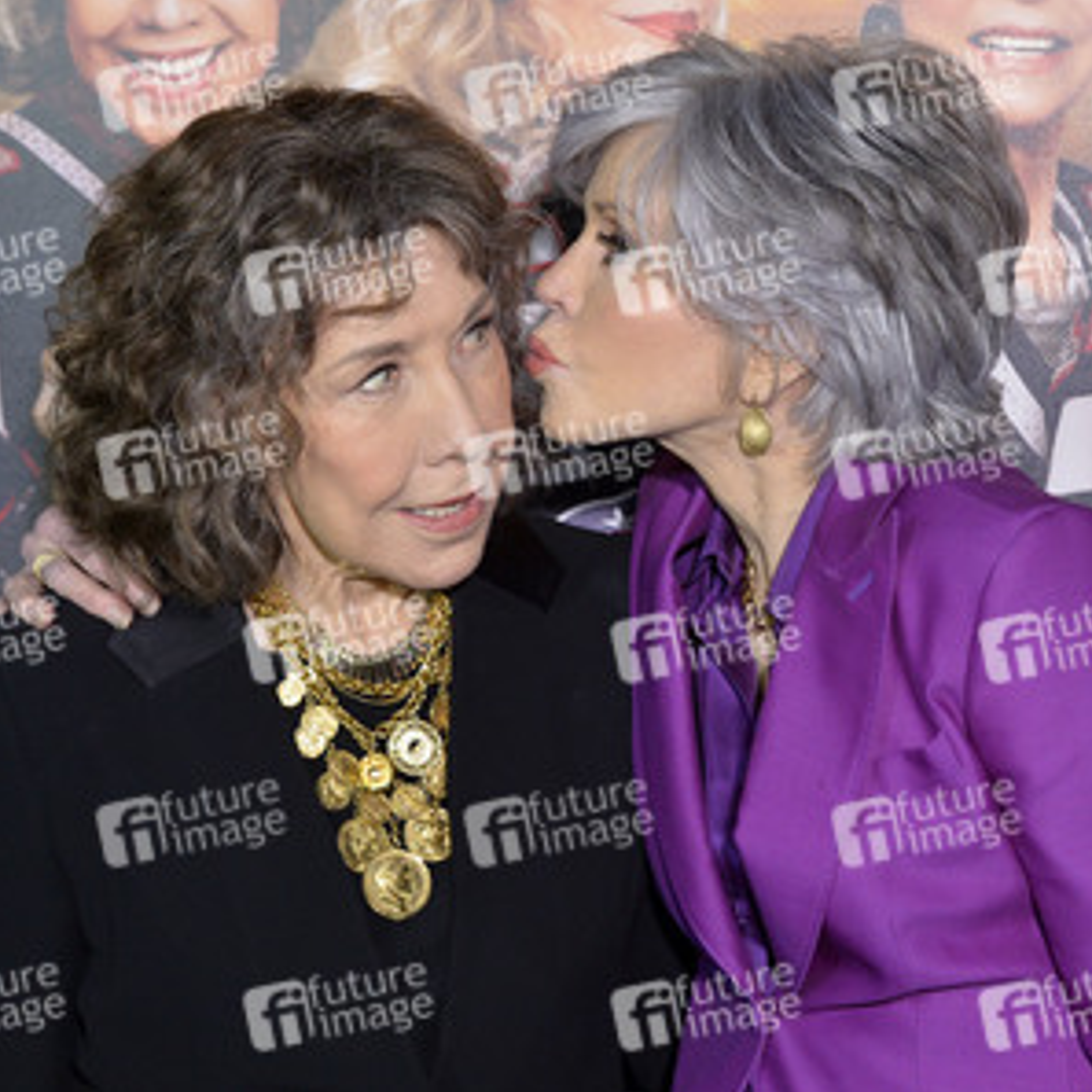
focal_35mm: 144
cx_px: 607
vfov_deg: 12.1
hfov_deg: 12.1
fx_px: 5139
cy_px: 548
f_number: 6.3
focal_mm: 112
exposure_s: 1/320
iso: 2000
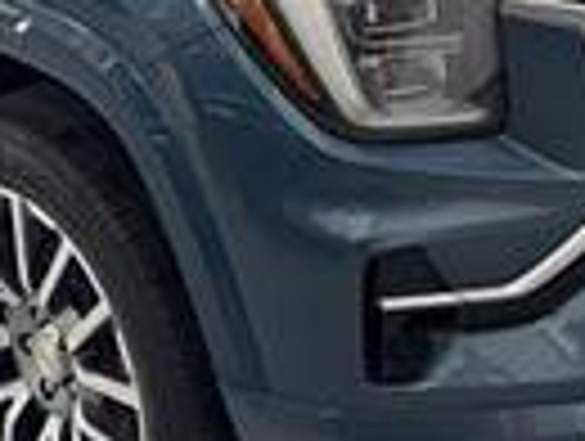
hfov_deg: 21.0
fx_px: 1575
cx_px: 230
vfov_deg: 15.3
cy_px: -94
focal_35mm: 93
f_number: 1.78
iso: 200
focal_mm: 6.76
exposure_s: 1/120
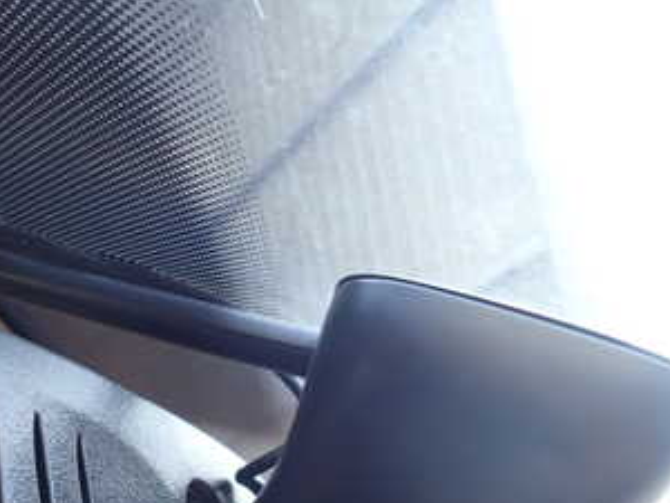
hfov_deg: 36.6
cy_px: 447
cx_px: 112
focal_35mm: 50
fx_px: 968
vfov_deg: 28.1
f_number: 2.8
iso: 100
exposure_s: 1/80
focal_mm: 4.5
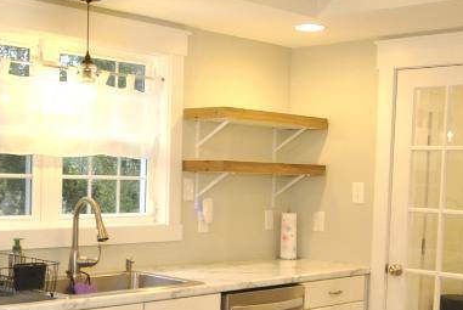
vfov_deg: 22.7
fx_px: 760
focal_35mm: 59
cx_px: 153
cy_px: 248
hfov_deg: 33.6
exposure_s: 1/30
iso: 220
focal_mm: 10
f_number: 4
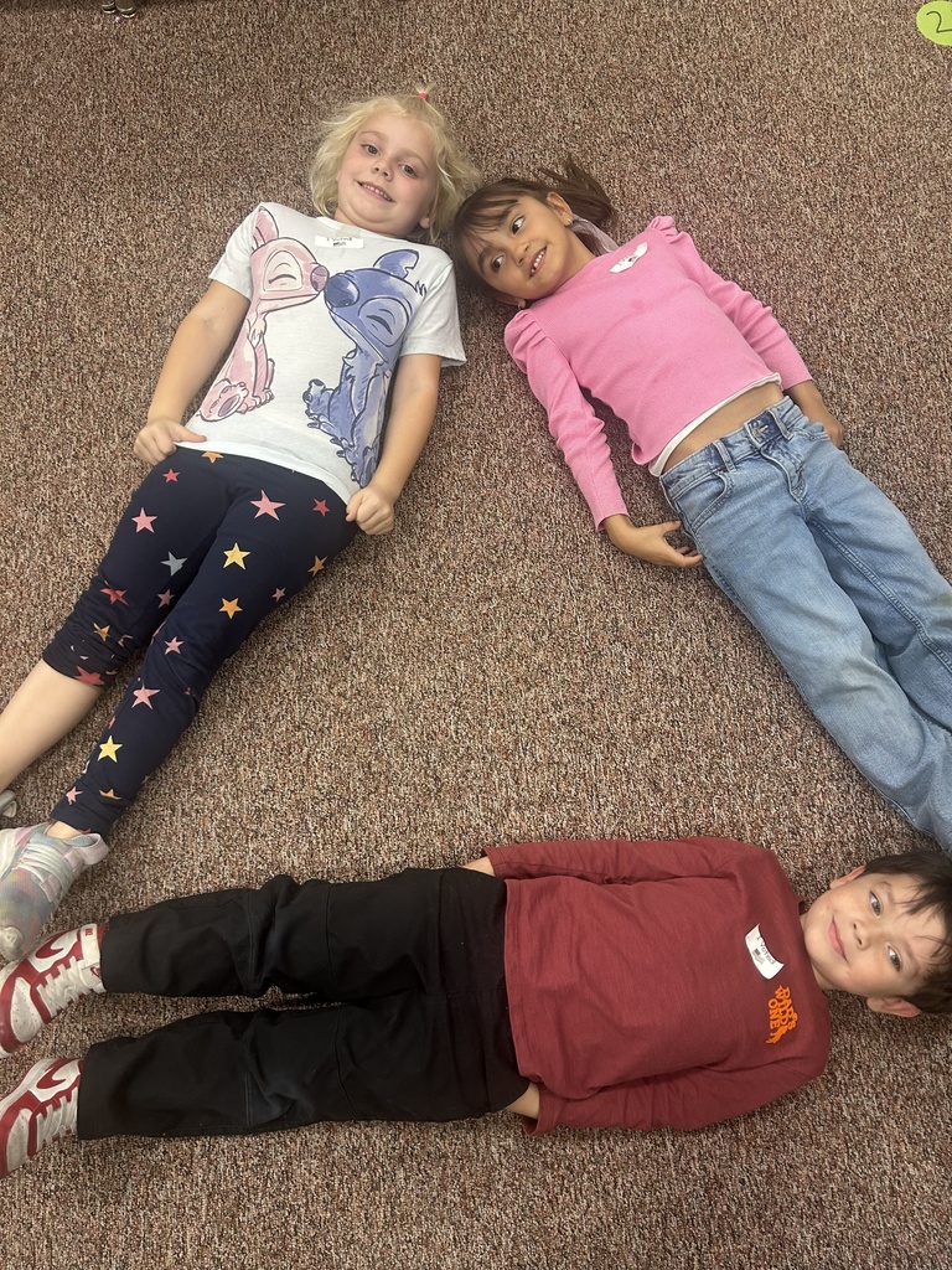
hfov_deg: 53.1
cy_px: 635
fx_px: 953
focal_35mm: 26
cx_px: 476
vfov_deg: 67.3
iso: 125
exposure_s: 1/87
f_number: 1.5
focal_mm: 5.7
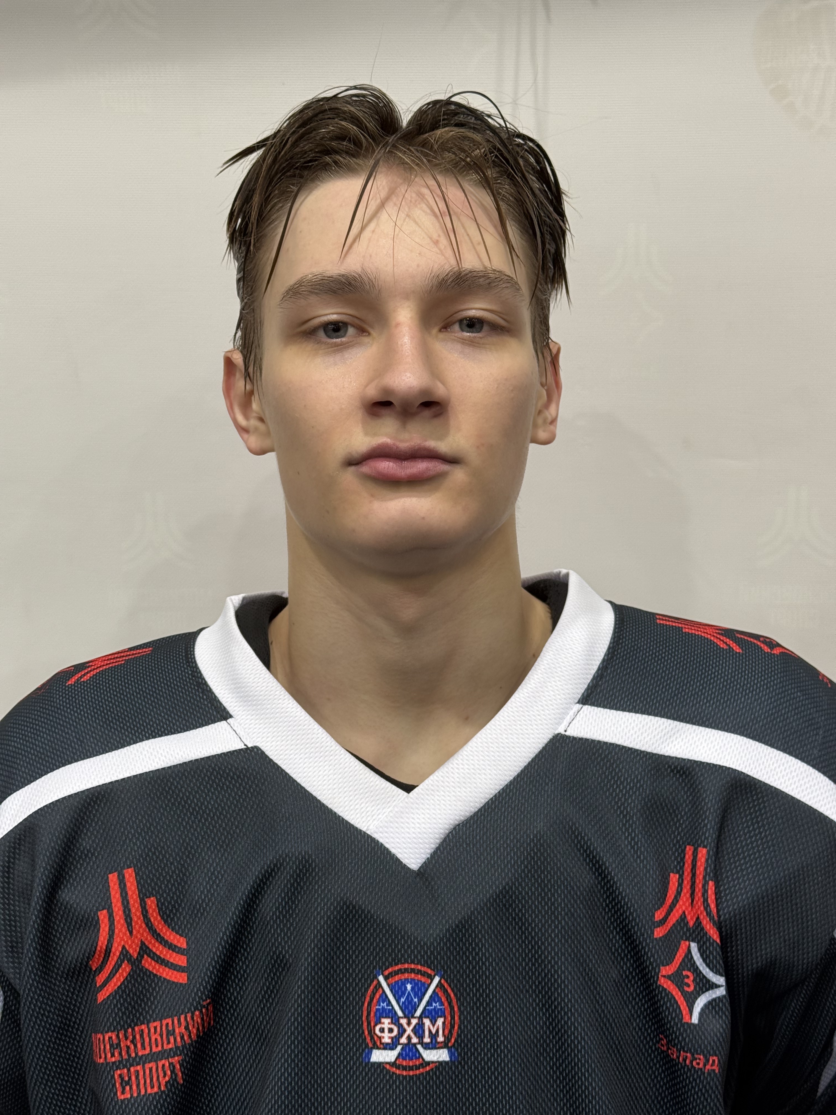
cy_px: 558
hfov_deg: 30.3
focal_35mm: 48
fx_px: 1546
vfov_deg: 39.7
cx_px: 418
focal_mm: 6.8
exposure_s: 1/79
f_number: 1.8
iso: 100
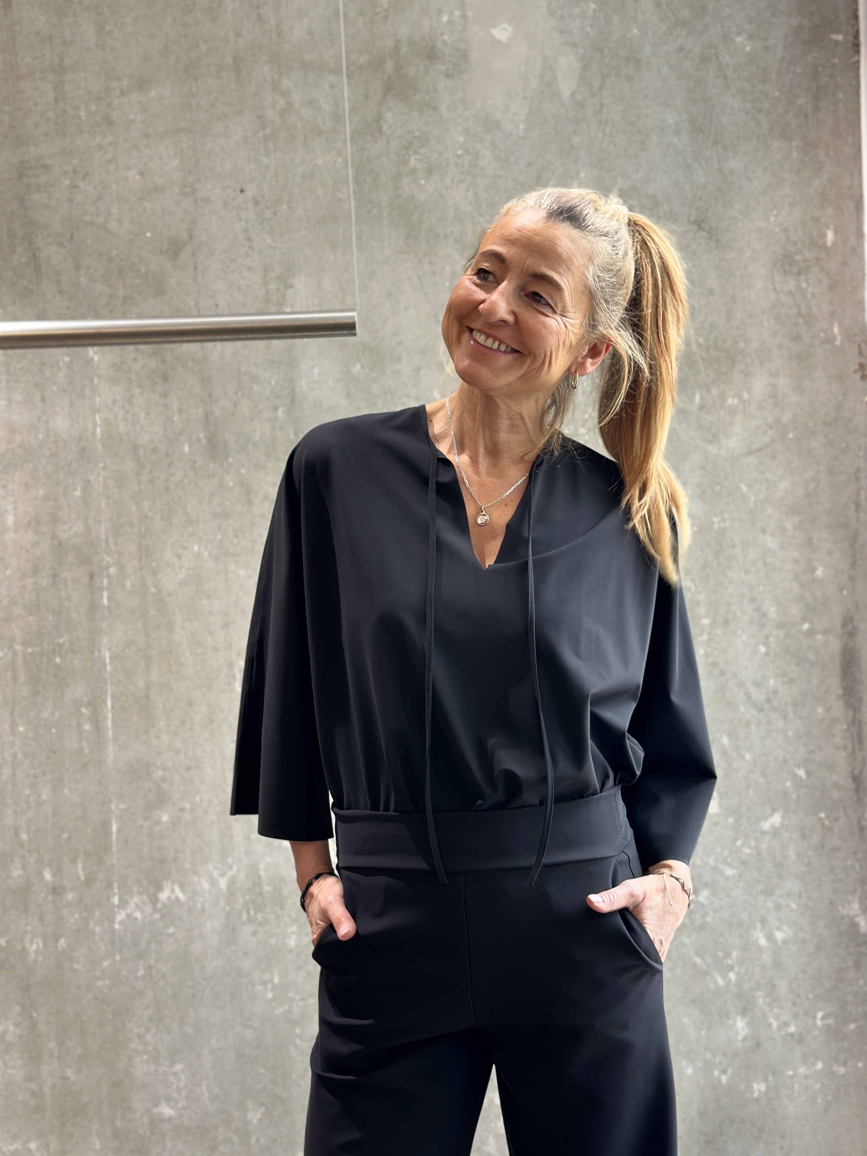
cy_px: 578
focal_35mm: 48
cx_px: 434
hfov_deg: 30.3
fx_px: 1603
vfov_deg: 39.7
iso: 80
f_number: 1.78
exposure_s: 1/50
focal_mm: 6.86
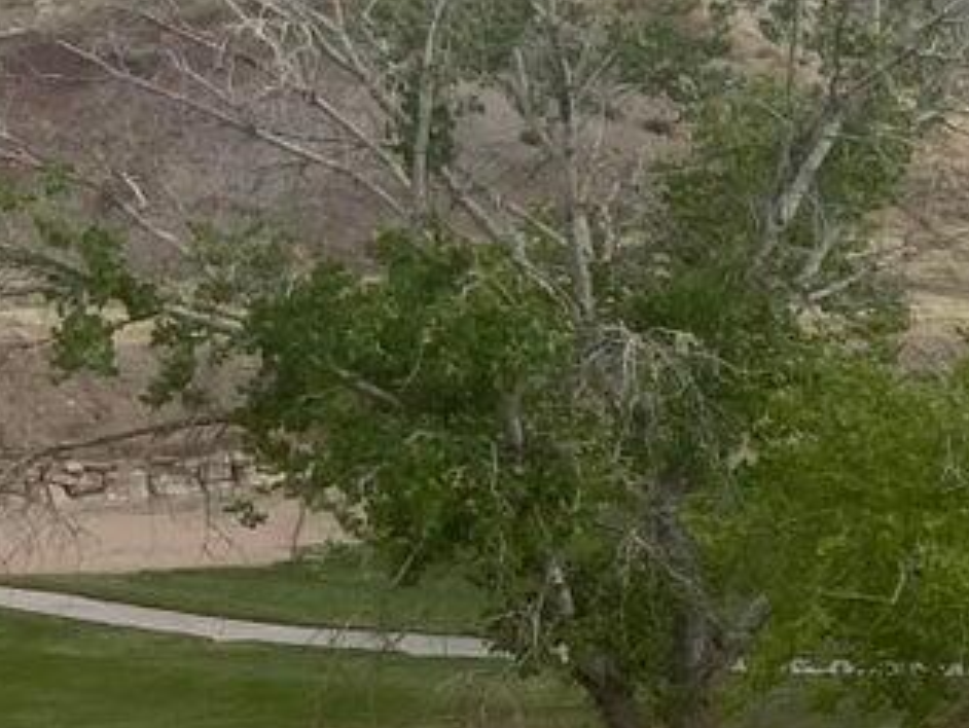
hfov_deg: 14.3
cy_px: 441
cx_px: 1989
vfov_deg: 13.1
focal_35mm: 113
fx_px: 3166
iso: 32
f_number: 1.8
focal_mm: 4.25
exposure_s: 1/3205
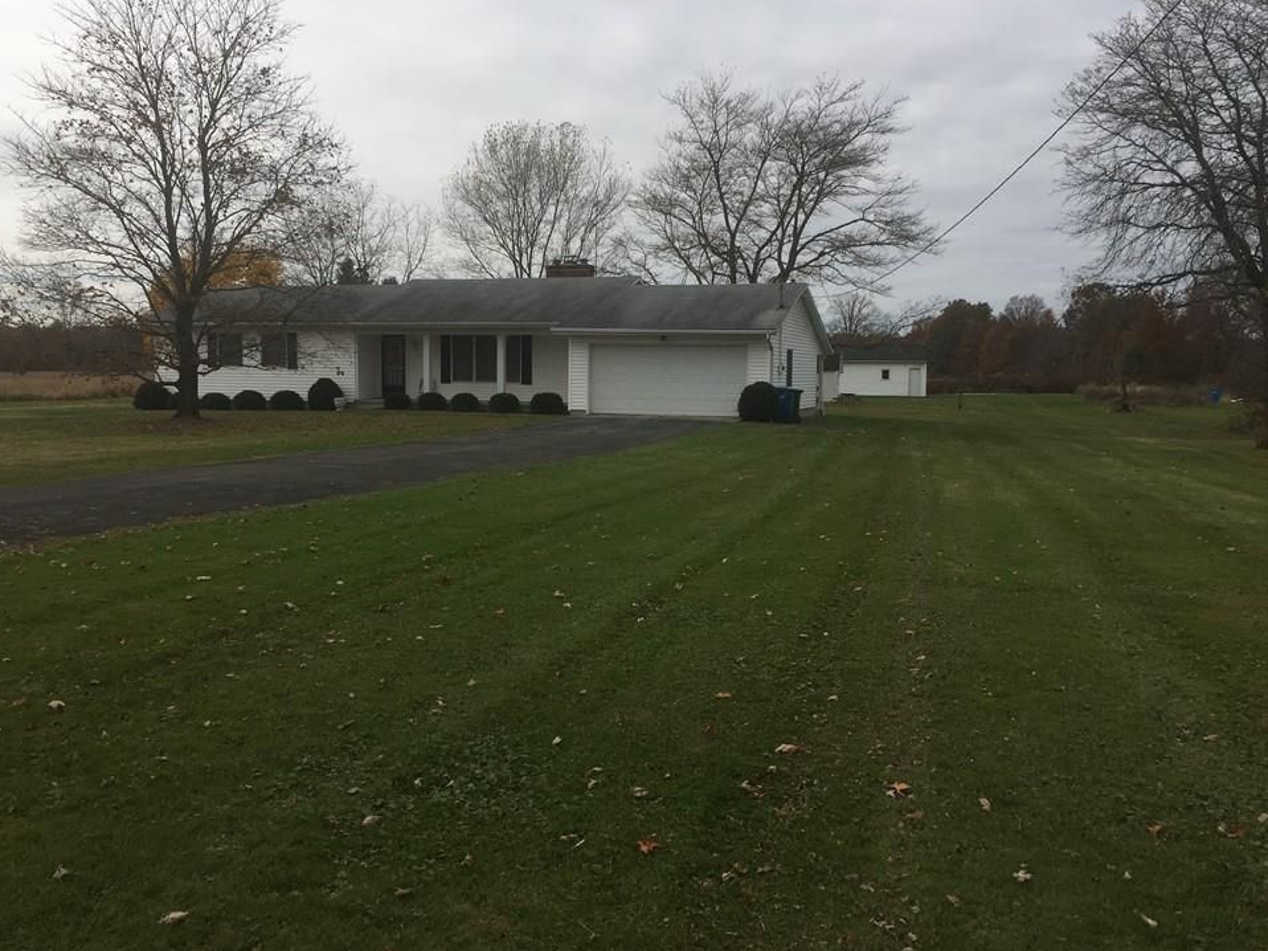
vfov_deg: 45.4
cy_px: 479
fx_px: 1135
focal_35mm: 31
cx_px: 594
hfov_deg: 58.3
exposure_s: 1/2083
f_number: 2.2
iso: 32
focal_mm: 4.15
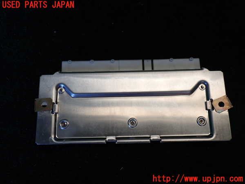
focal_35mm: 30
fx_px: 212
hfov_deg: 60.0
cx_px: 122
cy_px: 92
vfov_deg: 46.8
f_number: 3.2
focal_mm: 5.4
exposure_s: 1/80
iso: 100
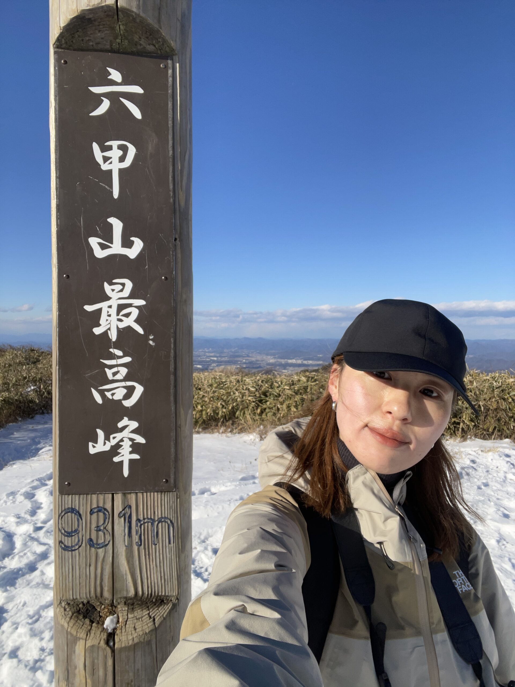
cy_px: 344
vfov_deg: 73.9
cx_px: 258
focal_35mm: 23
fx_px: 456
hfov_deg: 58.9
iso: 25
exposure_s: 1/1541
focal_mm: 2.71
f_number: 2.2
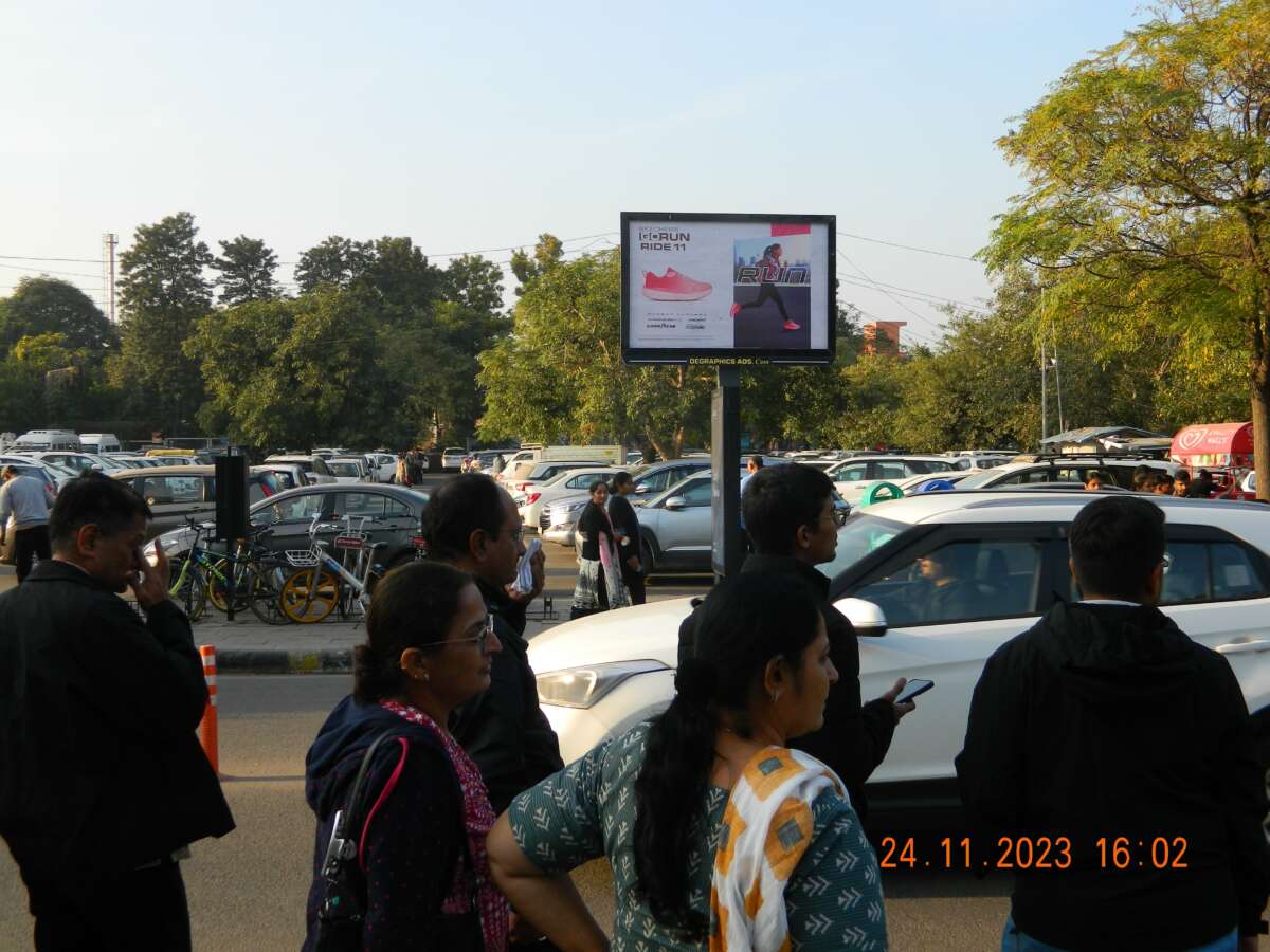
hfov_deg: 45.8
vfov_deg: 35.1
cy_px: 476
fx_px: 1504
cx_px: 635
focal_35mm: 41
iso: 80
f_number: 3.5
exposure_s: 1/320
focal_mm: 7.3
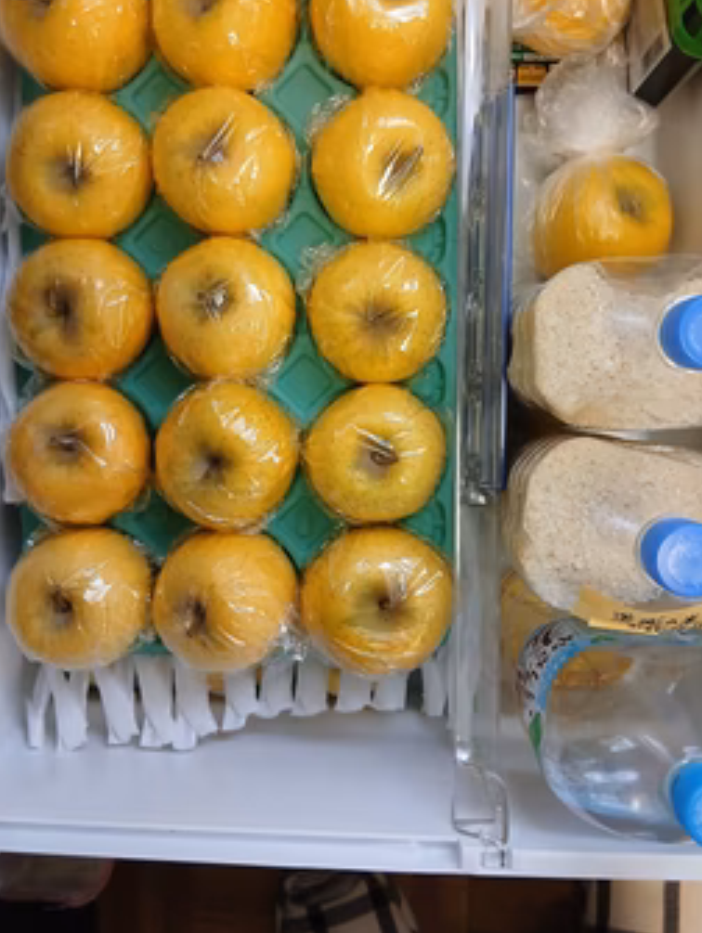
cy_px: 423
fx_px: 837
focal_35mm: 31
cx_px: 340
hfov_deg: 45.5
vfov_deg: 58.2
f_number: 1.8
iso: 320
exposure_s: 1/50
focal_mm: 3.86
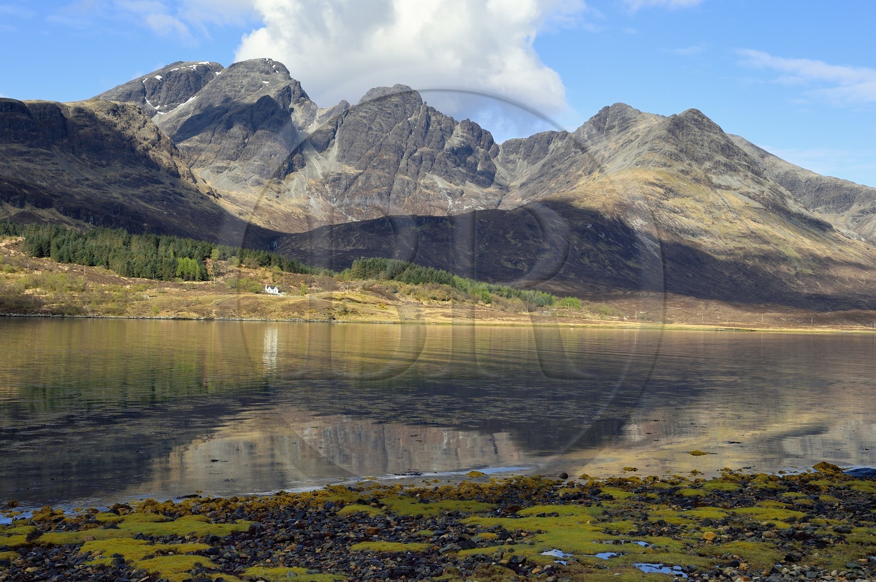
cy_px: 291
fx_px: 1216
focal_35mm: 50
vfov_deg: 26.9
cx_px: 438
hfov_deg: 39.6
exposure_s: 1/250
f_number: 11
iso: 200
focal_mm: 50
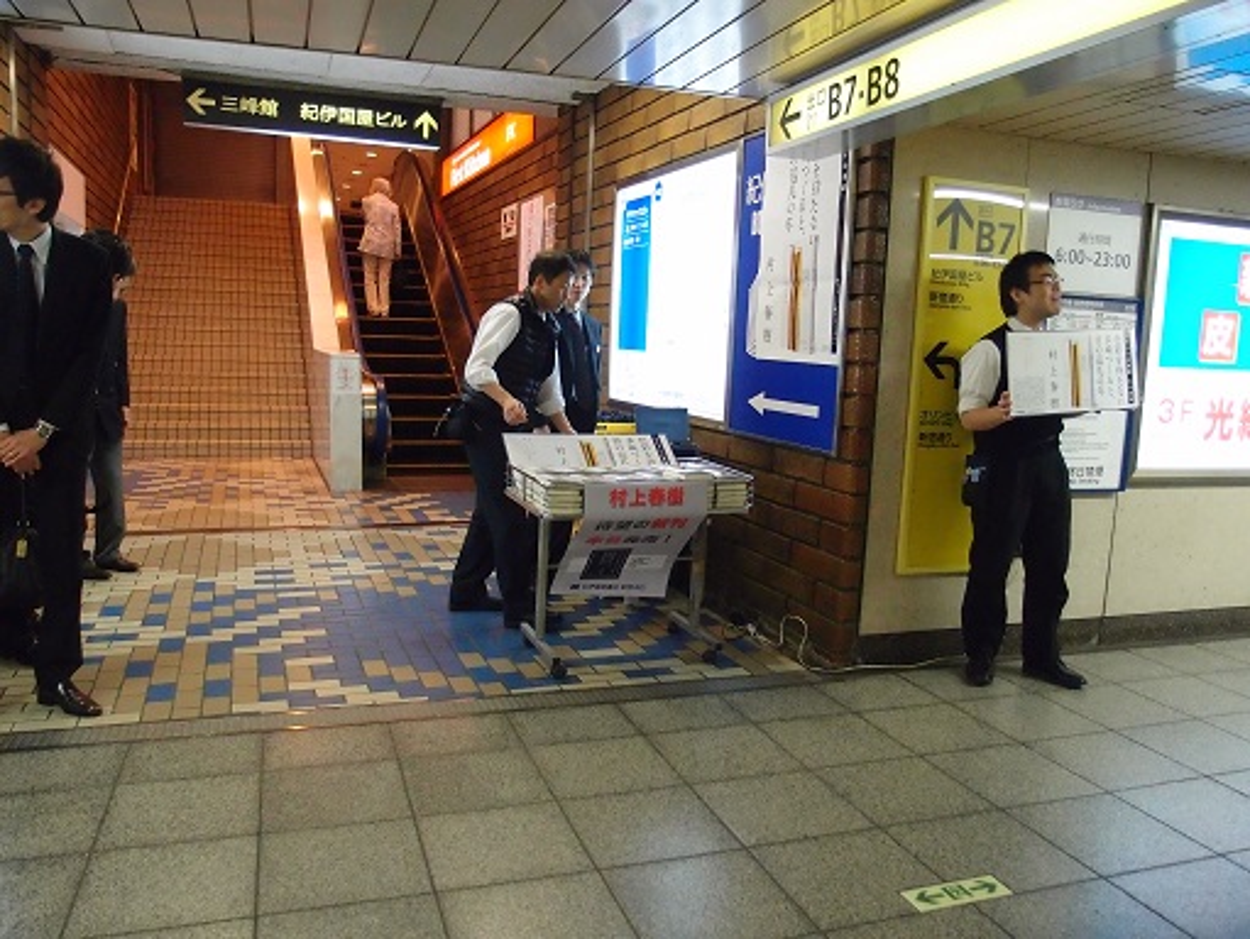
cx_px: 625
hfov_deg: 63.4
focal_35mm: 28
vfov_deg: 49.8
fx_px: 1012
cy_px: 470
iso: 800
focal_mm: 6
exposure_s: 1/250
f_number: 1.8
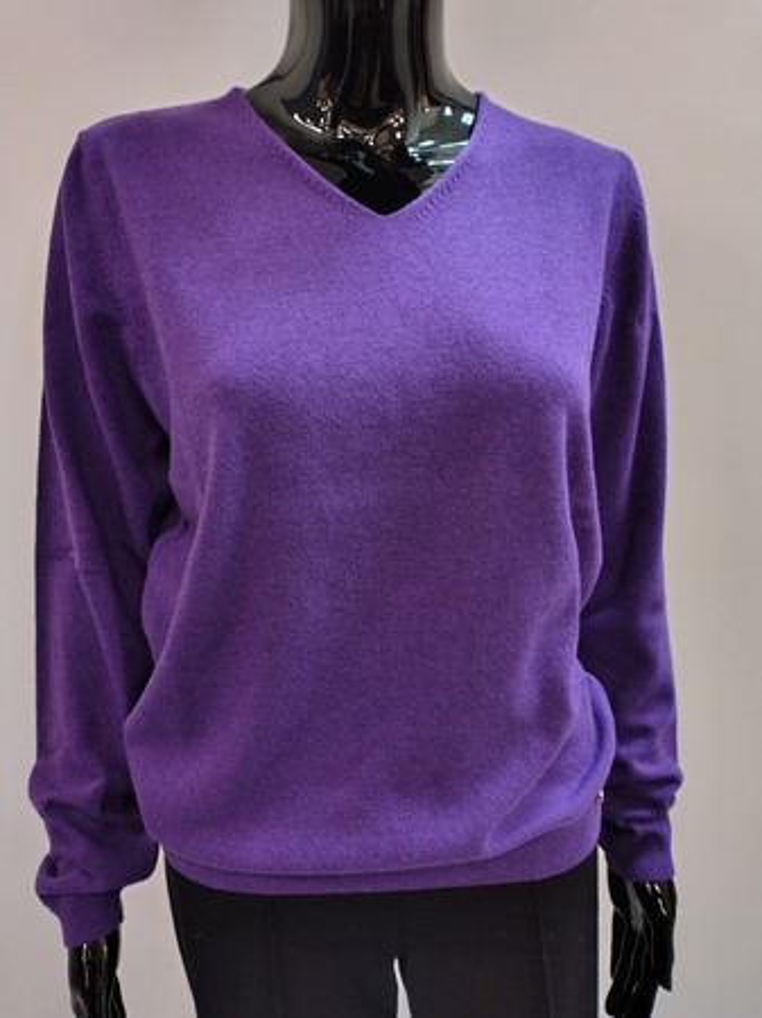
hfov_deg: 54.8
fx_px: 734
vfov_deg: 69.4
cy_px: 509
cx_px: 381
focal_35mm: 25
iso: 927
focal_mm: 4.71
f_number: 1.7
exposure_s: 1/50.1
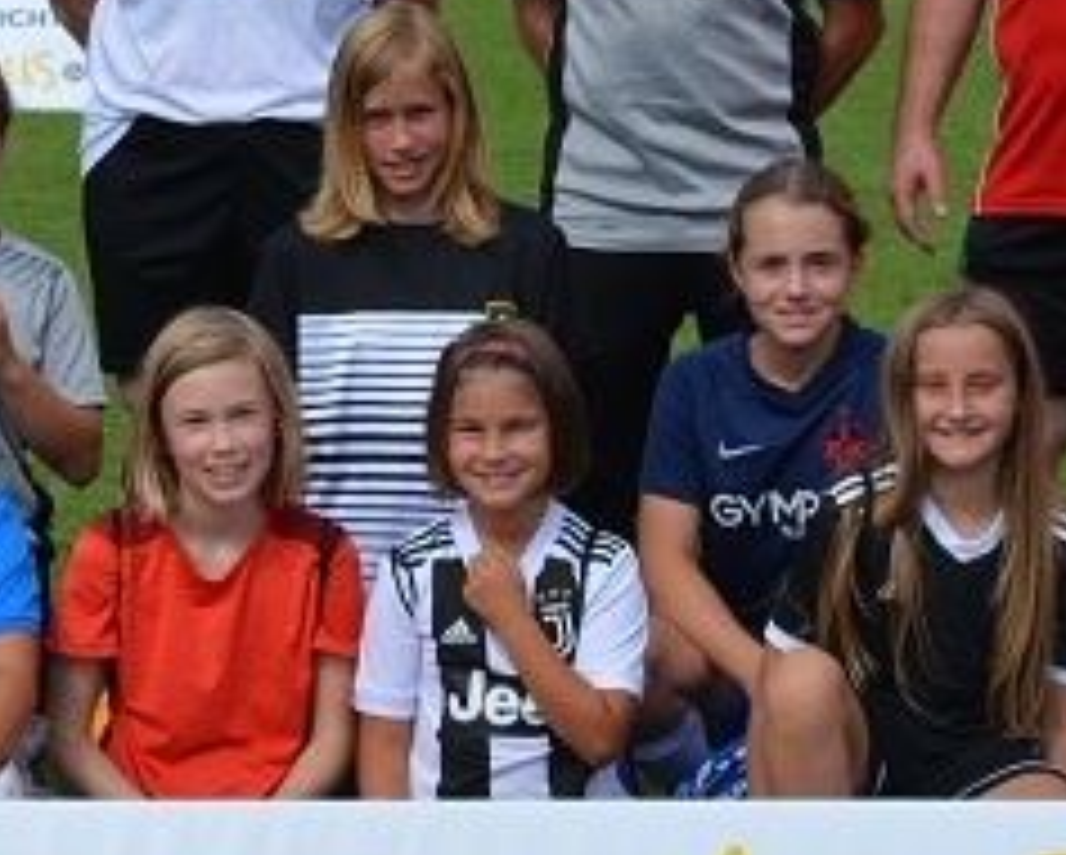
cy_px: 364
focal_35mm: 178
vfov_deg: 8.7
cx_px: 211
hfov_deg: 10.8
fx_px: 5620
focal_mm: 48
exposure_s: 1/2000
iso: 400
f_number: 8
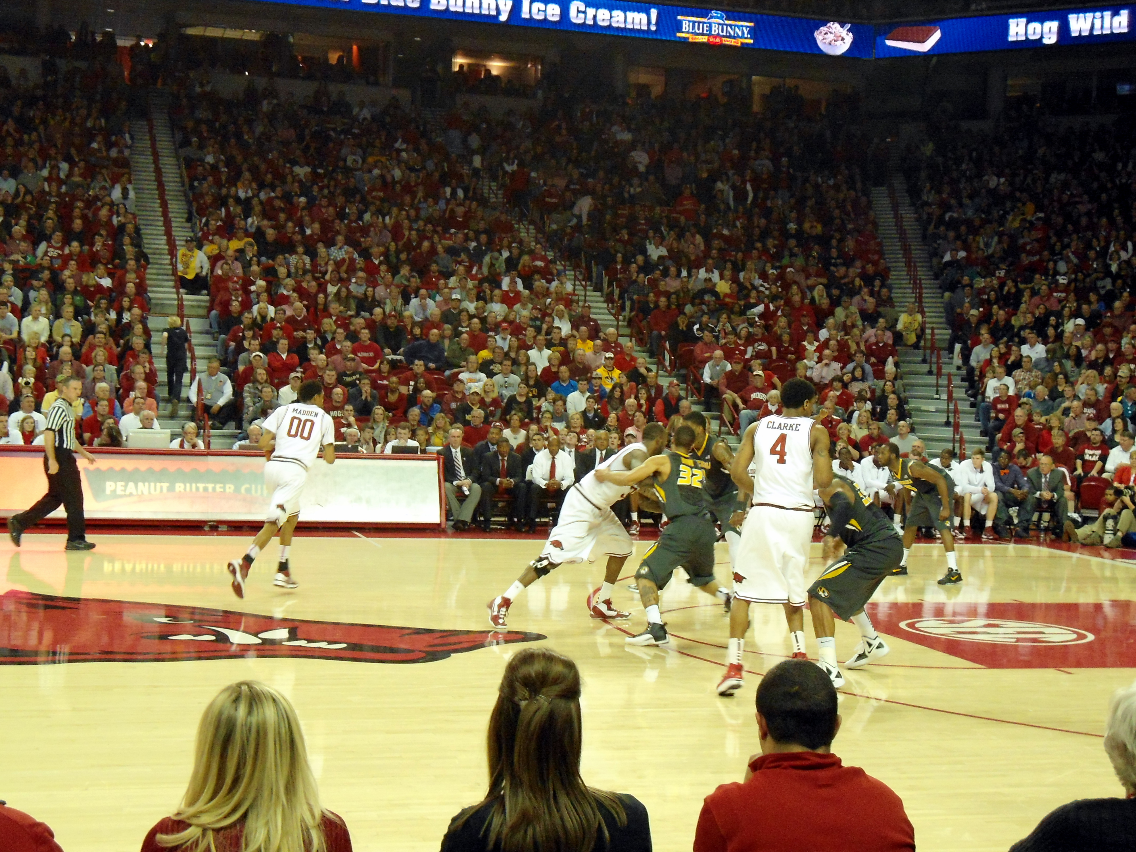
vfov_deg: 27.5
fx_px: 1739
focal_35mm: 53
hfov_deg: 36.2
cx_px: 568
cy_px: 426
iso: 400
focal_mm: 9.5
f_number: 3.9
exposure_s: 1/125
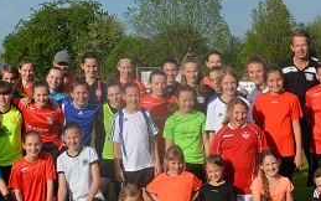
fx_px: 629
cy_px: 131
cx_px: 71
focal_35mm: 72
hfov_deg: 28.1
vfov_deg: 18.1
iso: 400
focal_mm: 27
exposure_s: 1/2000
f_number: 8
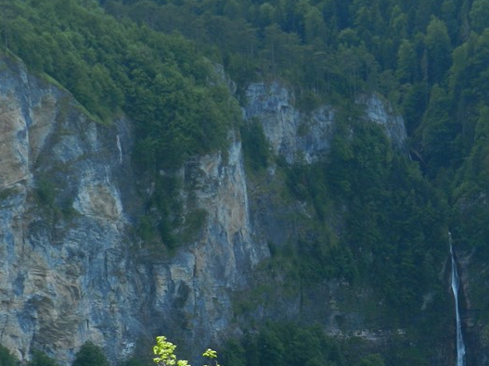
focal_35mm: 103
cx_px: 463
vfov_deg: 14.2
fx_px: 1455
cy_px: 331
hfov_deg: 18.7
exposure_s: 1/320
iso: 160
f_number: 4.4
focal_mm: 9.4
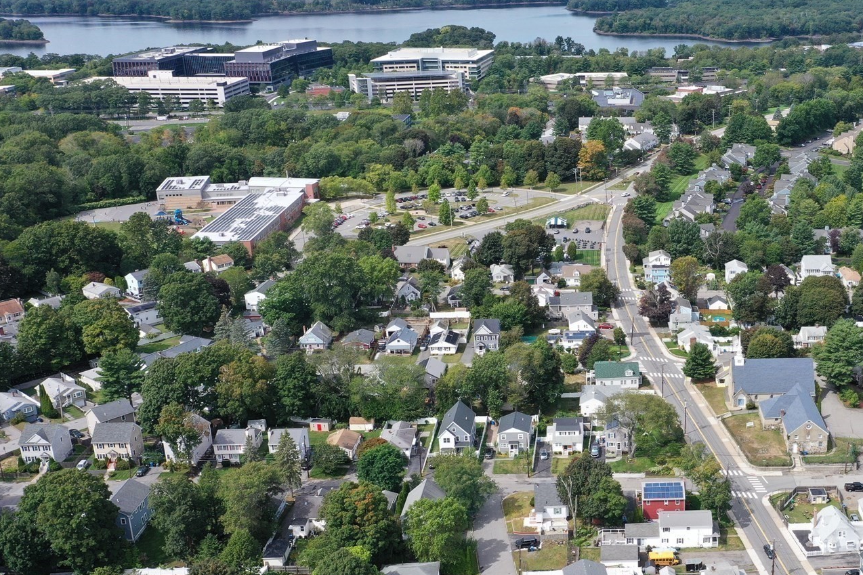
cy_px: 340
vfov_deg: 29.8
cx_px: 680
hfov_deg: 41.9
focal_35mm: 45
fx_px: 1079
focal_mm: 10.26
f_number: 5.6
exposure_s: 1/320
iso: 100
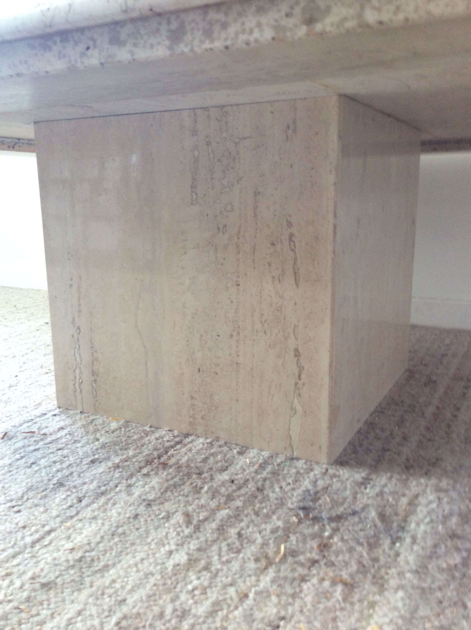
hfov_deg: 44.1
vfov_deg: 56.9
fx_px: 582
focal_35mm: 32
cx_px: 236
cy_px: 315
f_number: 2.4
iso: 50
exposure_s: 1/25
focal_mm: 3.3
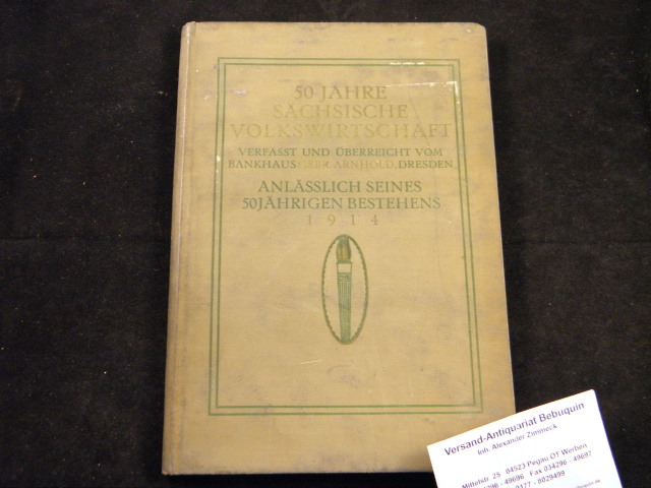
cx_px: 326
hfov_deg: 45.8
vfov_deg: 35.1
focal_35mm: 41
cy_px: 244
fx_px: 771
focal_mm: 7.5
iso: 400
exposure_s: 1/25
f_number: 3.8
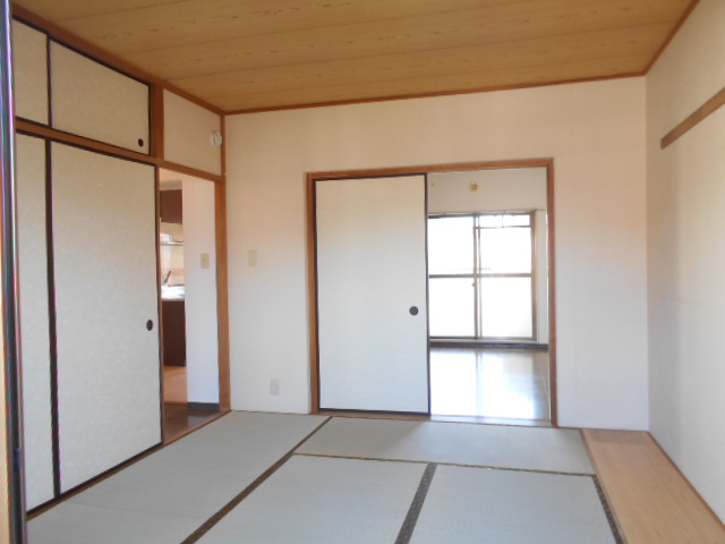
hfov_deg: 67.3
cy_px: 272
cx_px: 362
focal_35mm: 26
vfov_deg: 53.1
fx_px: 545
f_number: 3.2
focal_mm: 4.6
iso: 140
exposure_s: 1/30
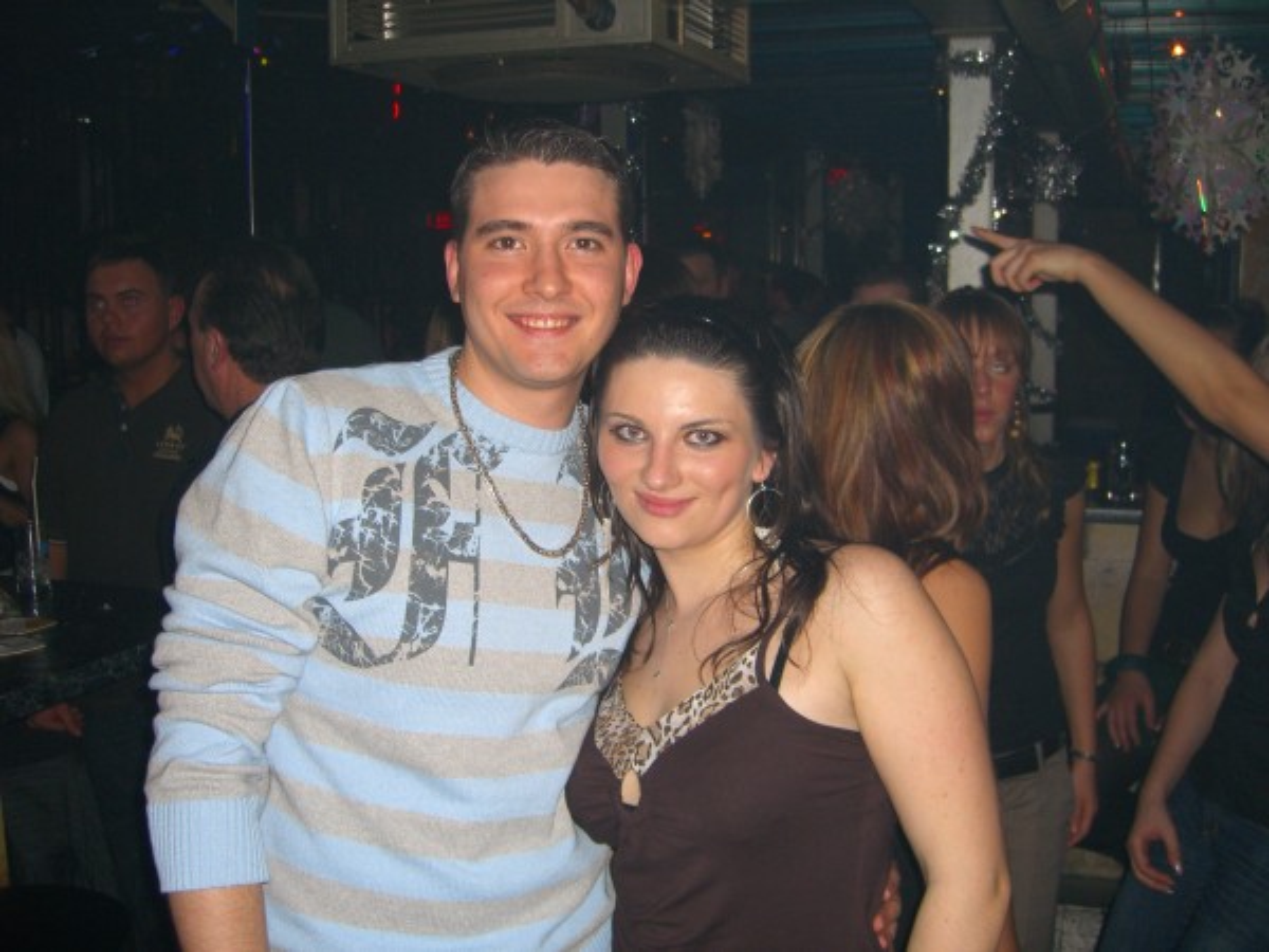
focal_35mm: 38
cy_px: 476
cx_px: 634
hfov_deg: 49.0
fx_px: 1393
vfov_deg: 37.7
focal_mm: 7.9
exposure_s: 1/60
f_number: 2.8
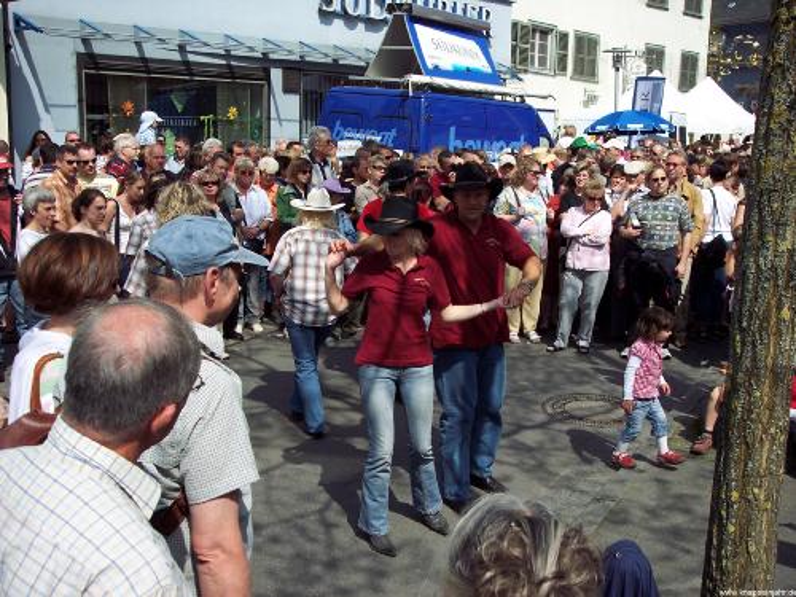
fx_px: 897
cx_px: 398
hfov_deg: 47.9
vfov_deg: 36.8
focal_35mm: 39
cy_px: 298
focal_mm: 8
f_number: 4
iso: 100
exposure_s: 1/750
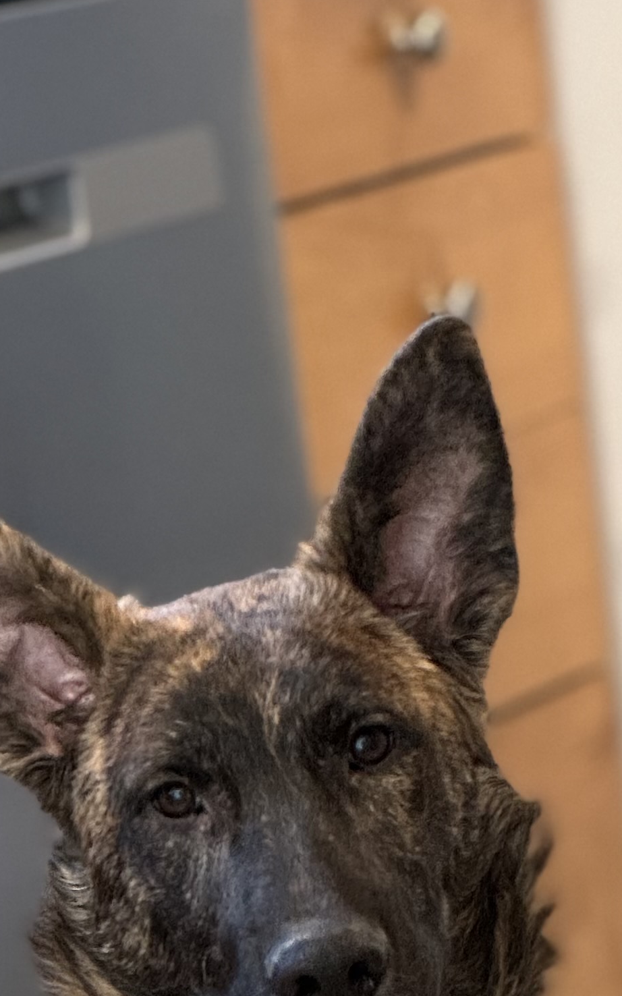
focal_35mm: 223
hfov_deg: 5.9
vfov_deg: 9.2
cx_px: 159
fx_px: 6051
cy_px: 1308
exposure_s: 1/24
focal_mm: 9
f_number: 2.8
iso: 400
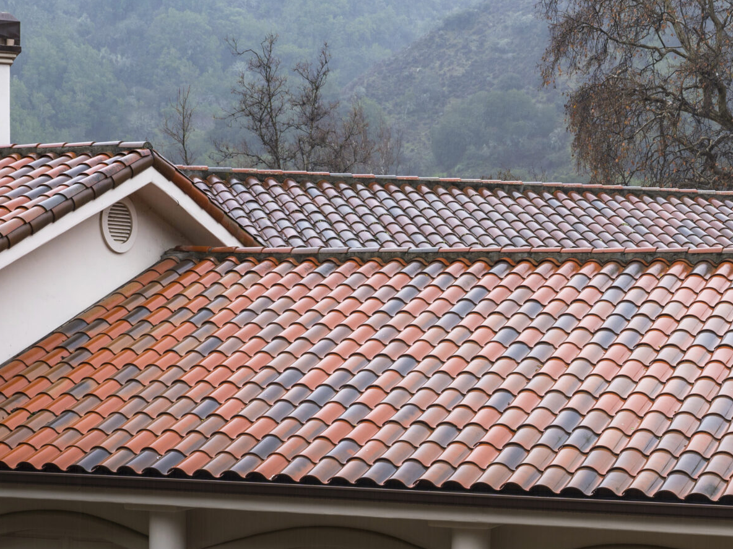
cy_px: 457
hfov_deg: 24.3
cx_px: 601
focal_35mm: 79
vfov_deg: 18.5
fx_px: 1673
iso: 100
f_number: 11
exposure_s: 1/10
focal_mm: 38
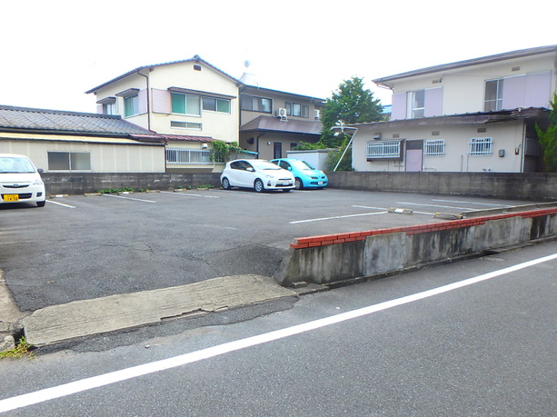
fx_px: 386
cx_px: 254
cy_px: 218
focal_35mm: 24
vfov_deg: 56.7
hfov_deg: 71.5
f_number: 3.5
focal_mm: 3.7
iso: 125
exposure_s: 1/320
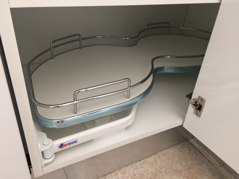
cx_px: 120
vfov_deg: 48.2
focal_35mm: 29
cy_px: 90
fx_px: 200
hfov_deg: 61.7
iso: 80
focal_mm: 4.15
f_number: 2.2
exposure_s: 1/33
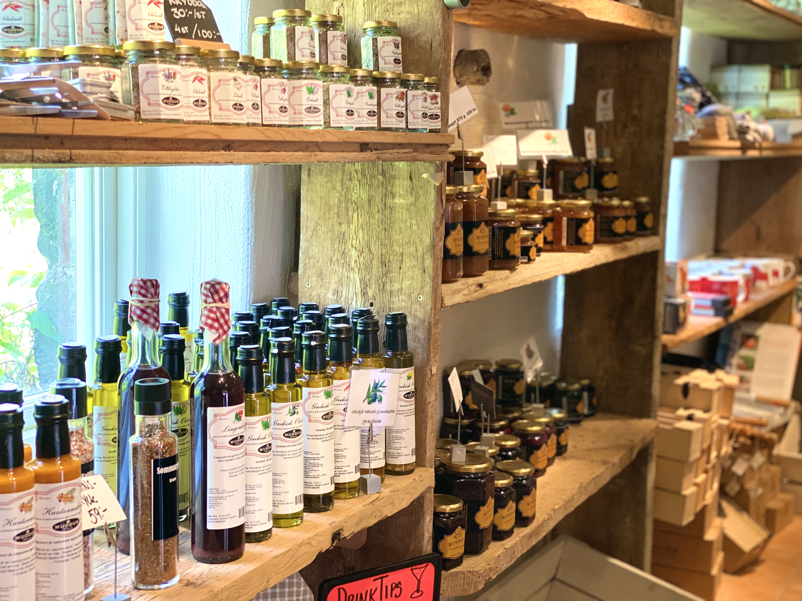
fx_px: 1205
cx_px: 401
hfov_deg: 36.8
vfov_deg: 28.0
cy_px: 300
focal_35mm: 52
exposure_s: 1/100
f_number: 2
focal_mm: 6
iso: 250
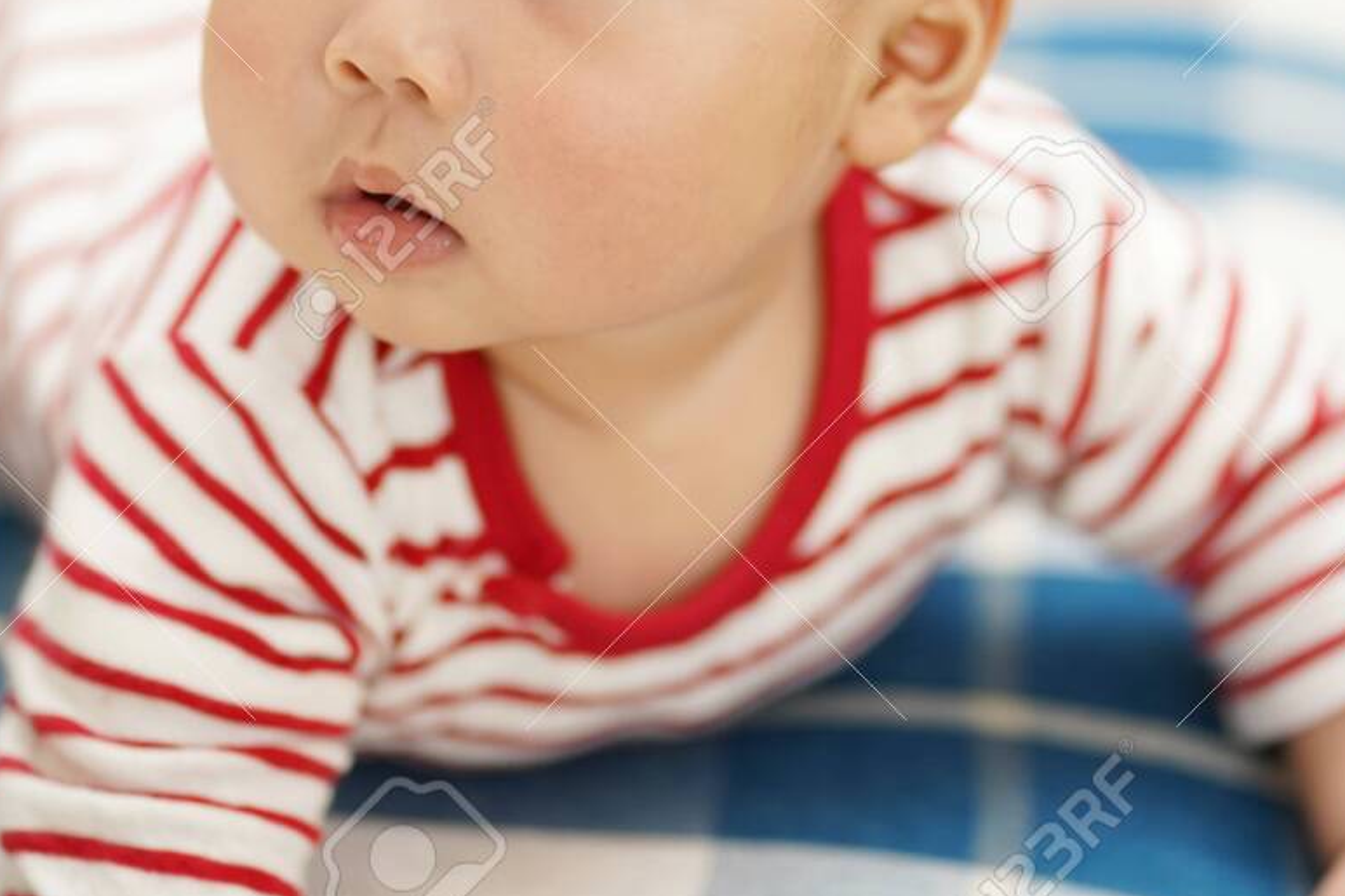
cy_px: 158
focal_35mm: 143
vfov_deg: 9.6
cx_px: 719
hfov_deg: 14.4
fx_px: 5341
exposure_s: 1/125
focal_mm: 85
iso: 400
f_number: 2
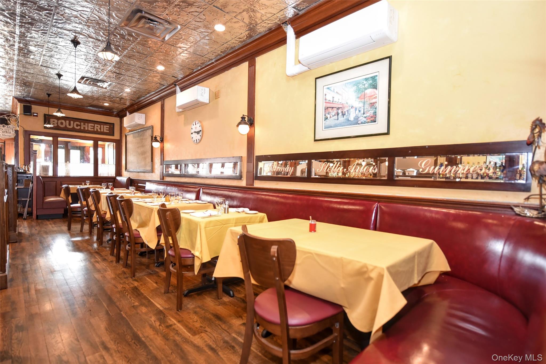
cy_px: 182
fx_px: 273
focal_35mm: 18
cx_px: 273
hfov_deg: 90.0
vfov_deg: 67.4
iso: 1600
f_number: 2.8
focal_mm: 18
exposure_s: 1/60
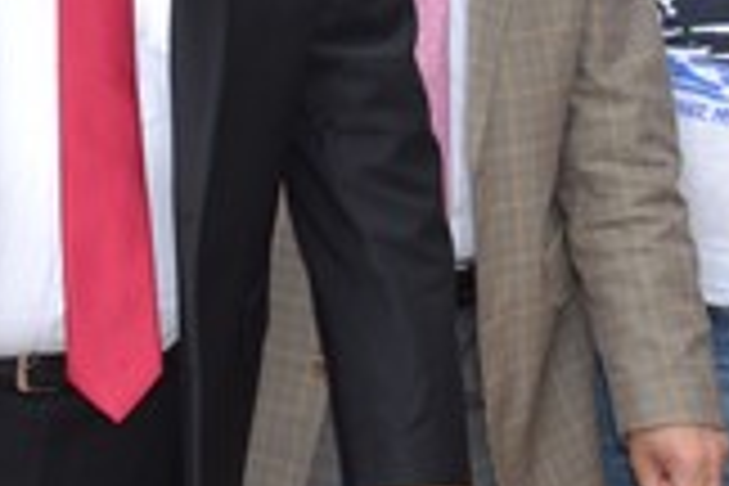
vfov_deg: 9.2
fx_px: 3017
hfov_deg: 13.4
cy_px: 25
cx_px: -130
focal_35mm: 149
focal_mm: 24
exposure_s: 1/200
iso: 100
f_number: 4.5
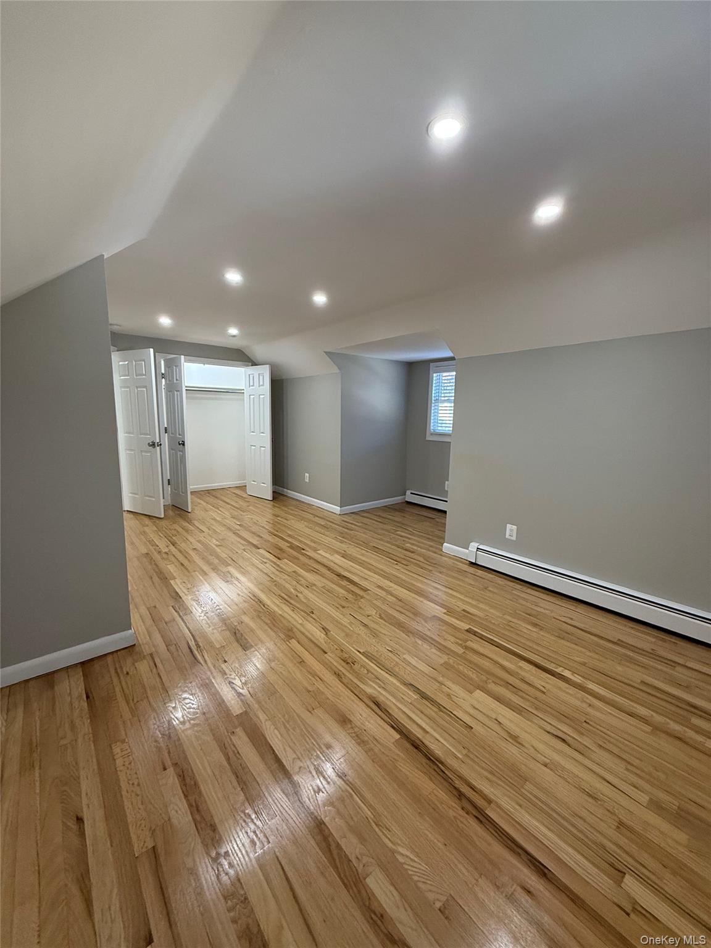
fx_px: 383
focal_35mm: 14
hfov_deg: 85.7
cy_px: 474
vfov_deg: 102.1
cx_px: 356
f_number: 2.2
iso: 250
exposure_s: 1/120
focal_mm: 2.22
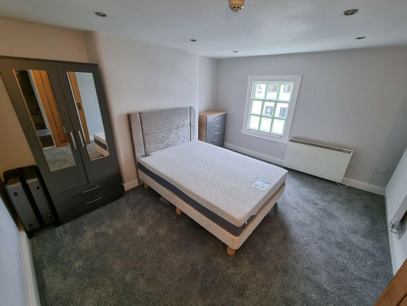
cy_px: 153
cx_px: 204
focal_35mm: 13
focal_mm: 2.2
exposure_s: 1/50
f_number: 2.2
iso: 250
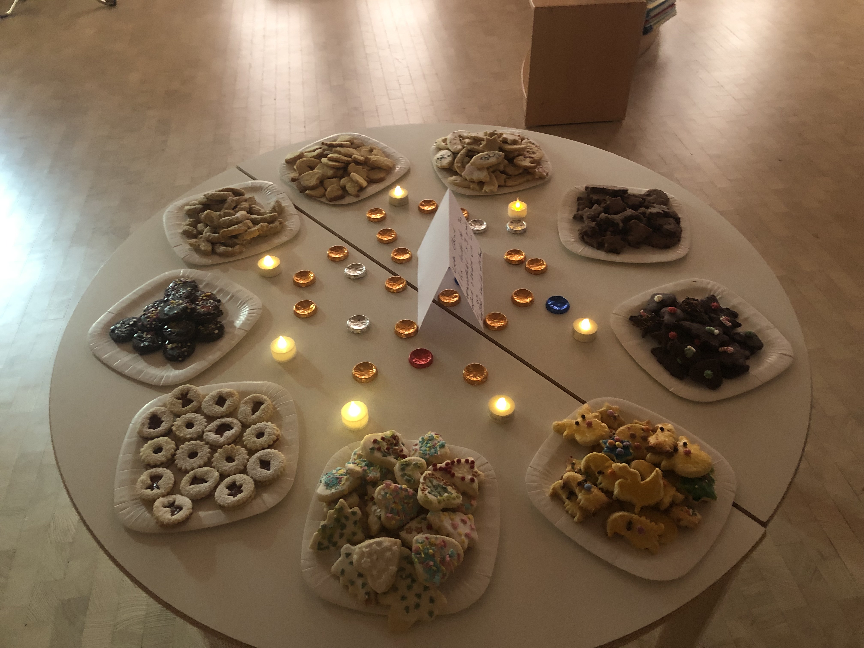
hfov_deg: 63.4
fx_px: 699
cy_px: 324
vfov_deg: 49.7
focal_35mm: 28
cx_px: 432
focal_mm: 3.99
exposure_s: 1/11
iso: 100
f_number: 1.8
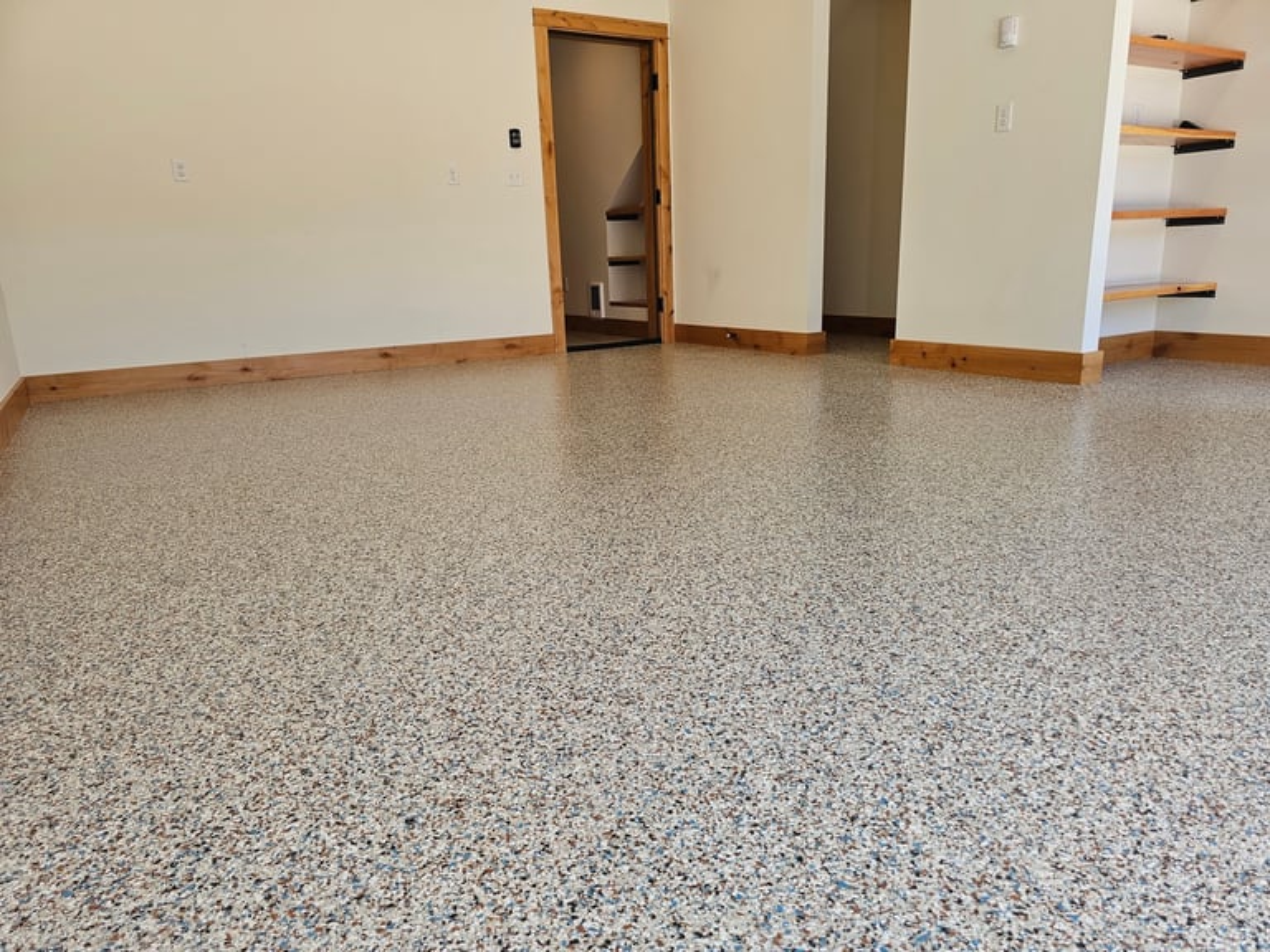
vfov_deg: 58.9
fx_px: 844
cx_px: 635
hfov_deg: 73.9
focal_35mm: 23
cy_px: 476
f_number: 1.7
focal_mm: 6.3
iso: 25
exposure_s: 1/120
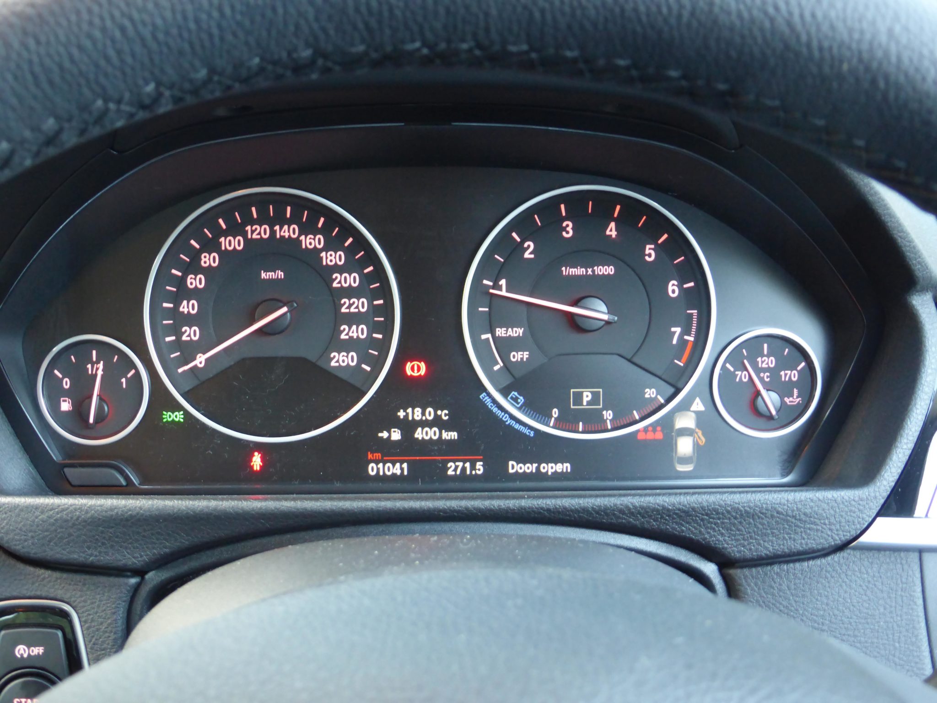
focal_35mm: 43
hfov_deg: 43.9
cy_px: 352
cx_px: 468
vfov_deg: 33.6
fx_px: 1164
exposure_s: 1/6
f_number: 3.9
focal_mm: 7.4
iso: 400
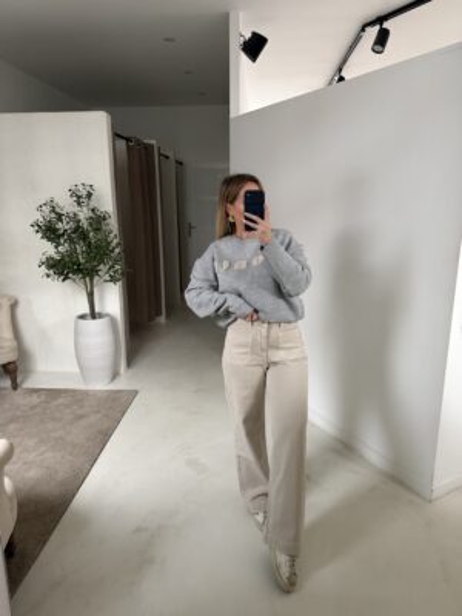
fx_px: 427
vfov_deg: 71.6
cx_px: 231
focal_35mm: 24
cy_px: 308
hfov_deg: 56.8
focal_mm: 6.76
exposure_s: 1/57
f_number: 1.78
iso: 400
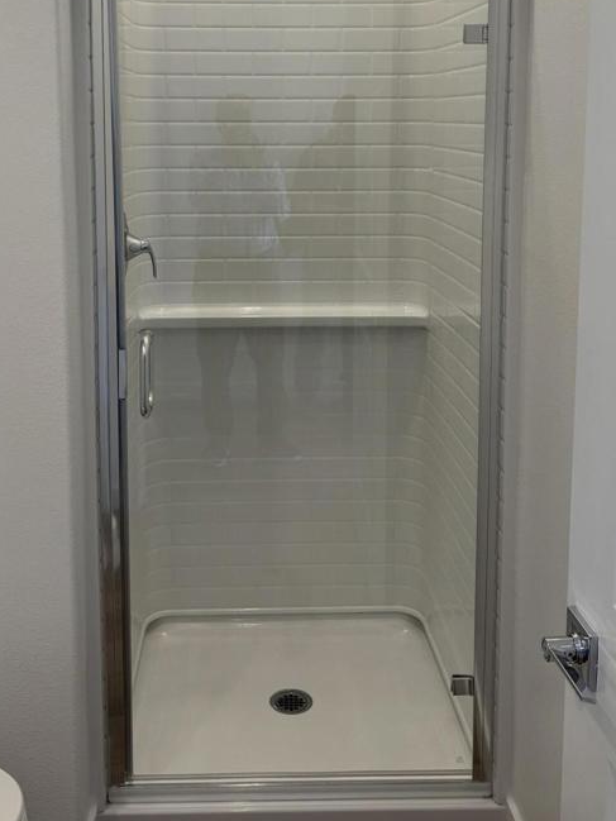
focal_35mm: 41
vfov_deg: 44.5
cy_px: 225
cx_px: 272
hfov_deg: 35.1
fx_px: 972
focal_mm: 5.96
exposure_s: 1/120
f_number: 1.6
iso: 64
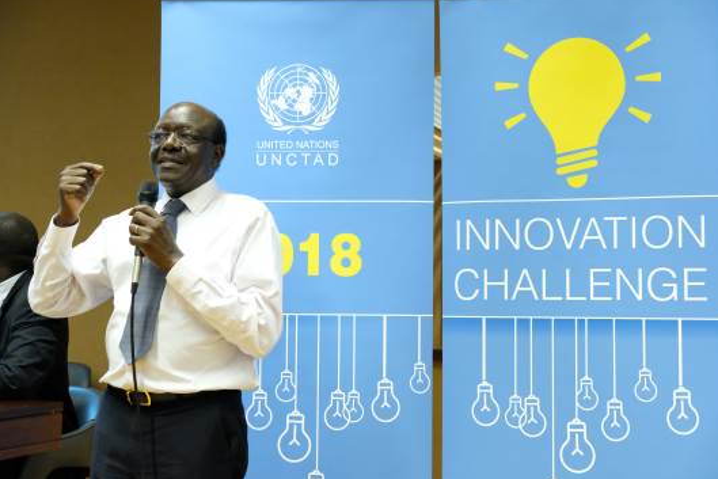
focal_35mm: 50
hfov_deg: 39.6
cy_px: 239
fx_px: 997
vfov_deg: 27.0
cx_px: 365
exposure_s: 1/125
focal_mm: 32.9
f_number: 4
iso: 8000
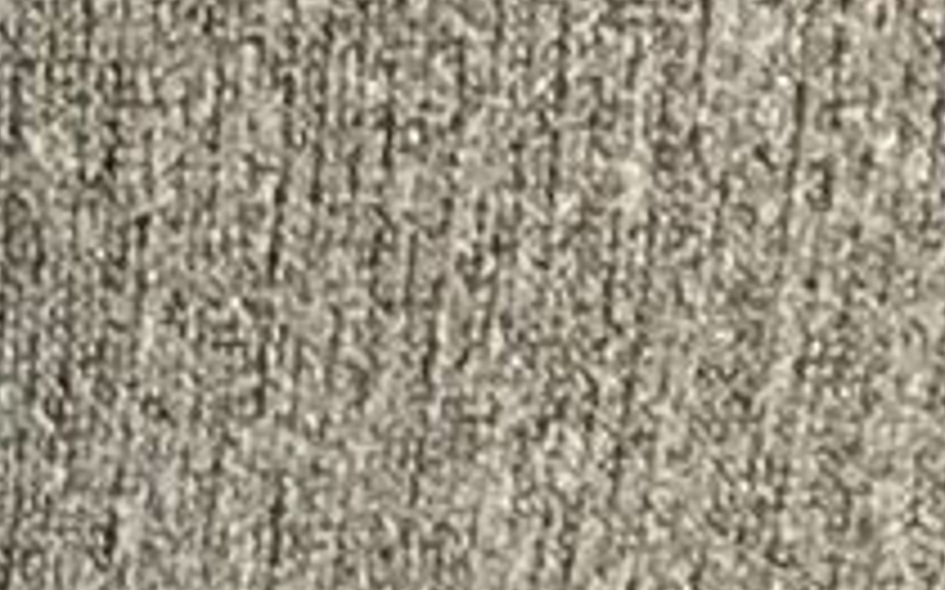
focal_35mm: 237
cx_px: -2068
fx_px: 6101
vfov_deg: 5.0
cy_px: -1754
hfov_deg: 7.6
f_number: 2.4
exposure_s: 1/33
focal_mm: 3.3
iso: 320
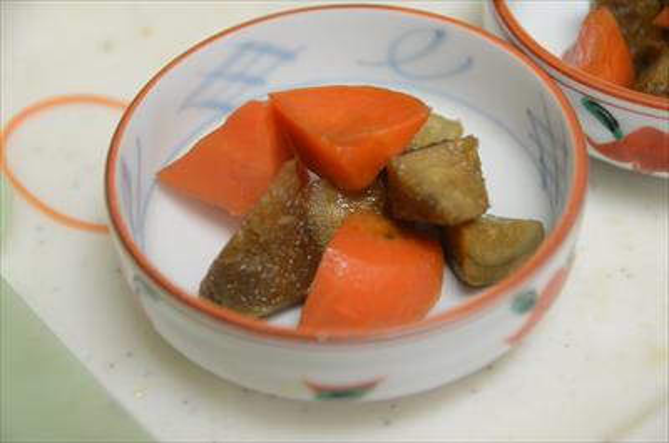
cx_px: 334
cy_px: 222
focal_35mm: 87
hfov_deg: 23.4
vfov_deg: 15.6
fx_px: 1614
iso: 400
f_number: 4
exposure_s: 1/25
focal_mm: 58
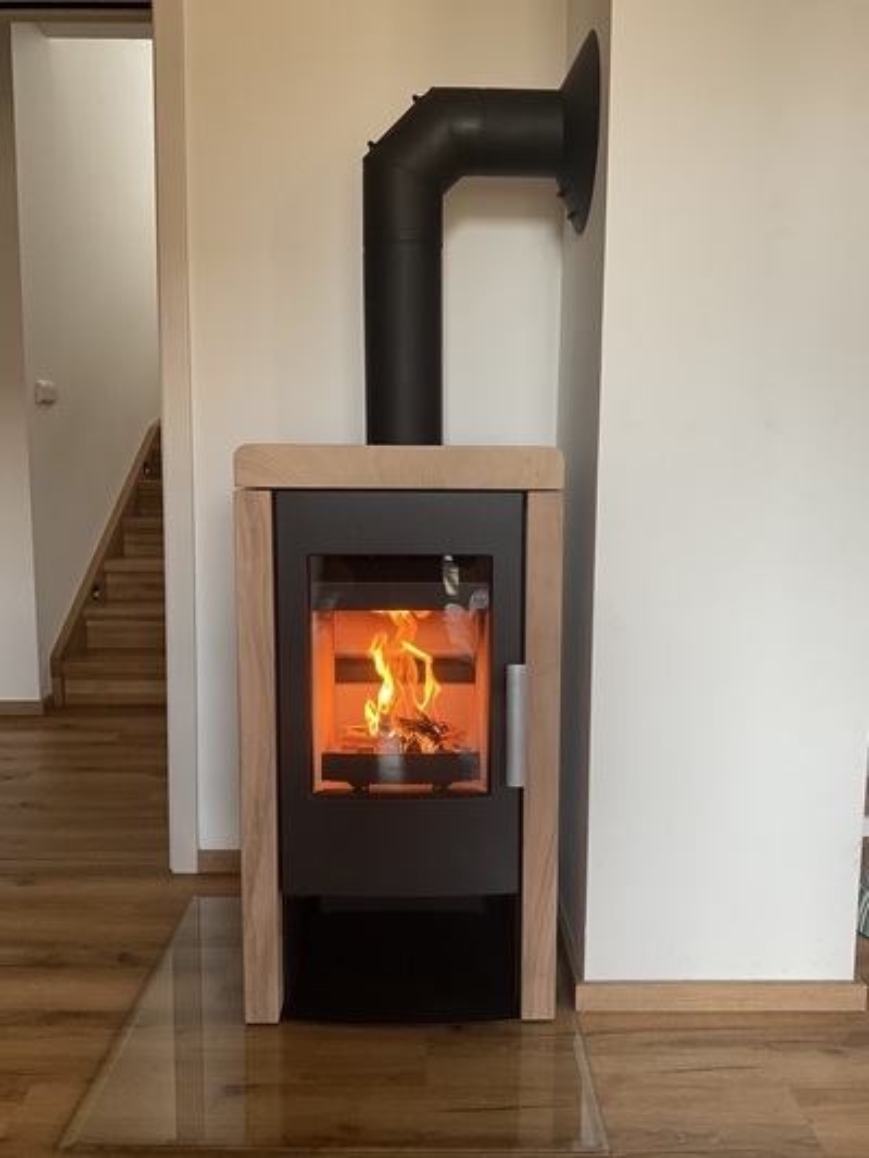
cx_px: 434
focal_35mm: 29
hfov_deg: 48.2
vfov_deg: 61.6
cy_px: 579
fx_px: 970
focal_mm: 3
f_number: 1.8
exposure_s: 1/60
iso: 50
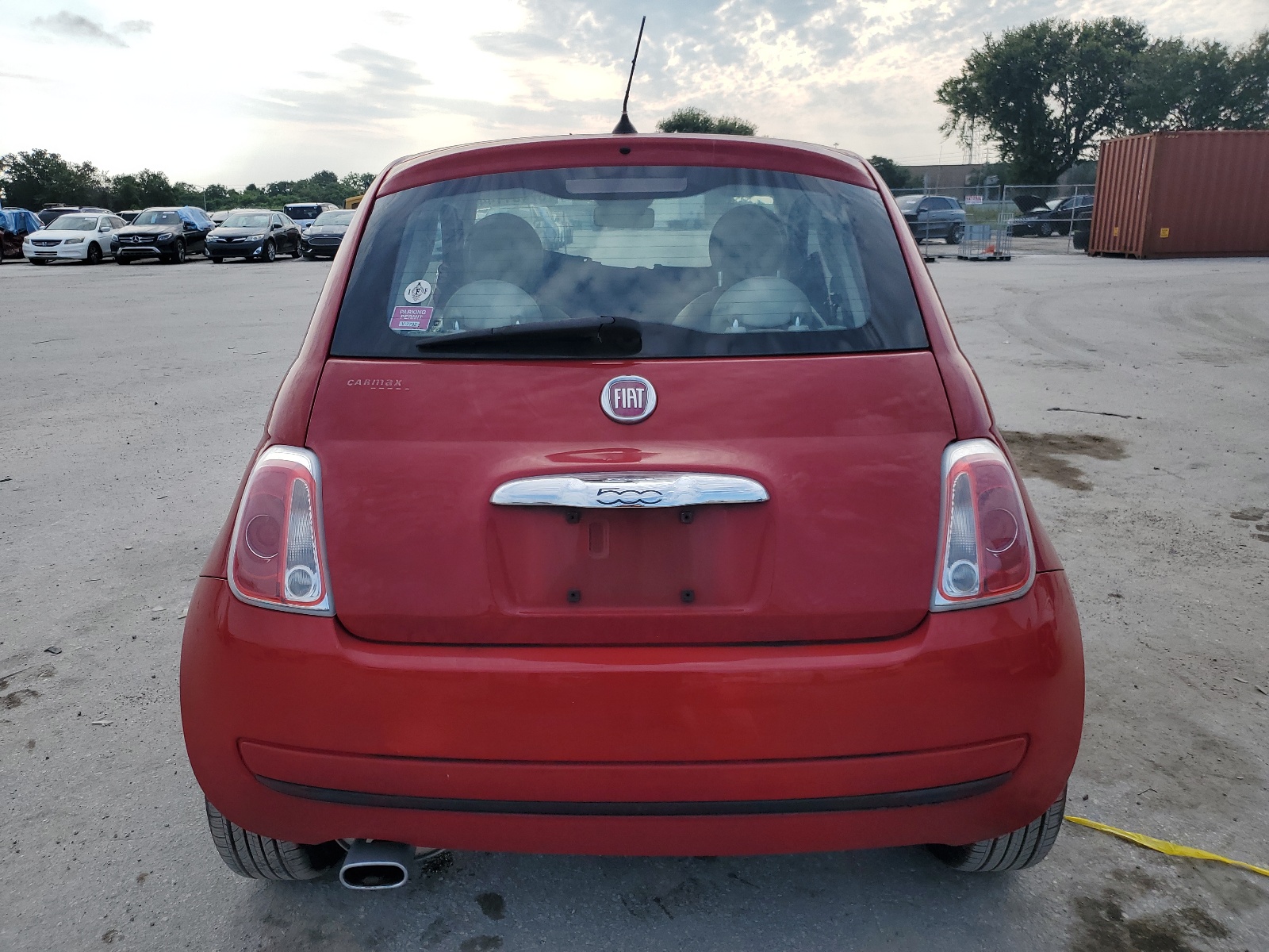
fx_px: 953
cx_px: 634
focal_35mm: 26
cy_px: 476
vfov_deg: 53.1
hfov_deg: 67.3
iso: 50
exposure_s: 1/2500
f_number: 1.5
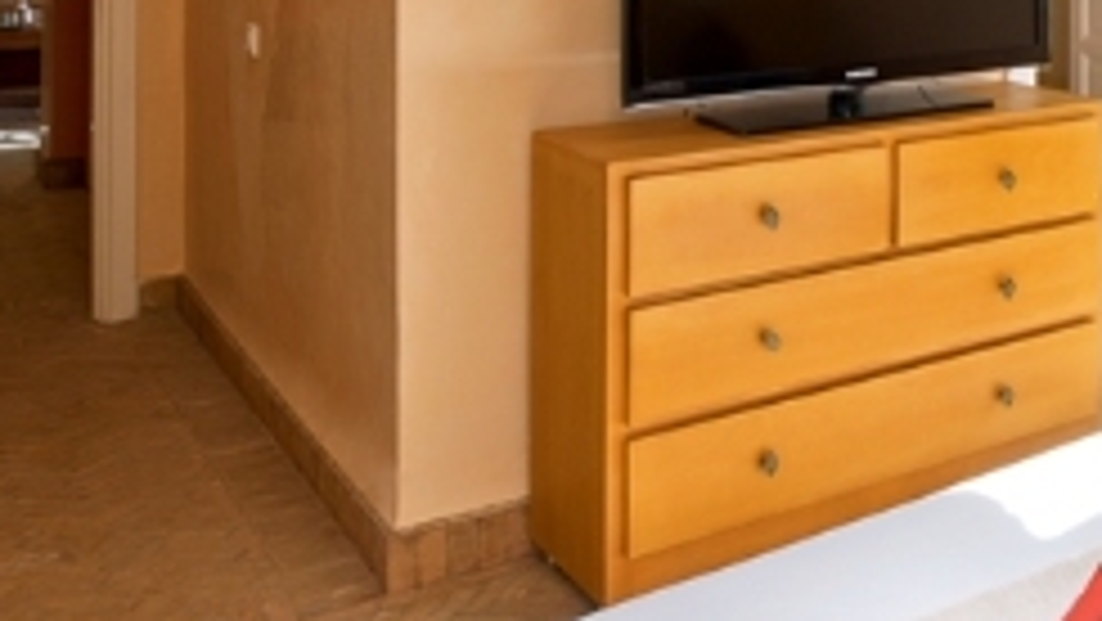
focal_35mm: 48
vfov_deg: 22.7
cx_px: 1345
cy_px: -144
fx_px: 1403
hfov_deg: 34.0
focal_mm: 14
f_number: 11
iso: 100
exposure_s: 1/20
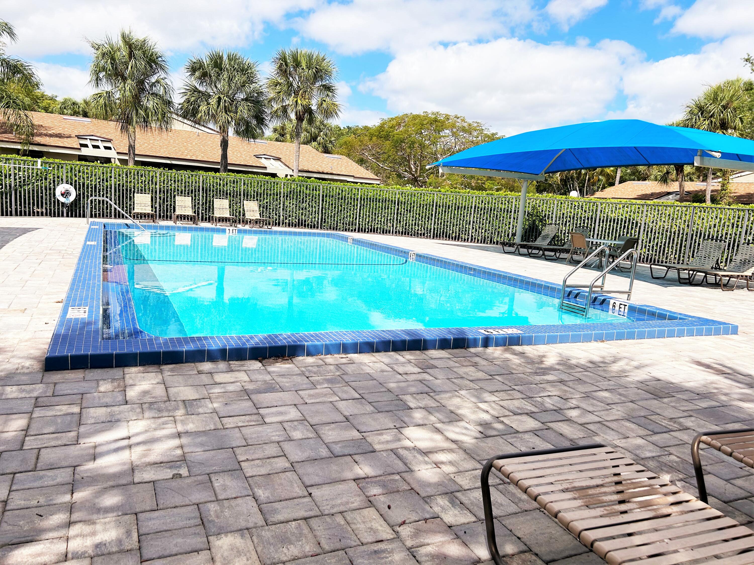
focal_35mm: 26
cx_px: 377
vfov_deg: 53.1
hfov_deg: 67.3
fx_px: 566
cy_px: 282
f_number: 1.5
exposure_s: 1/5882
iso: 50
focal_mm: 5.7
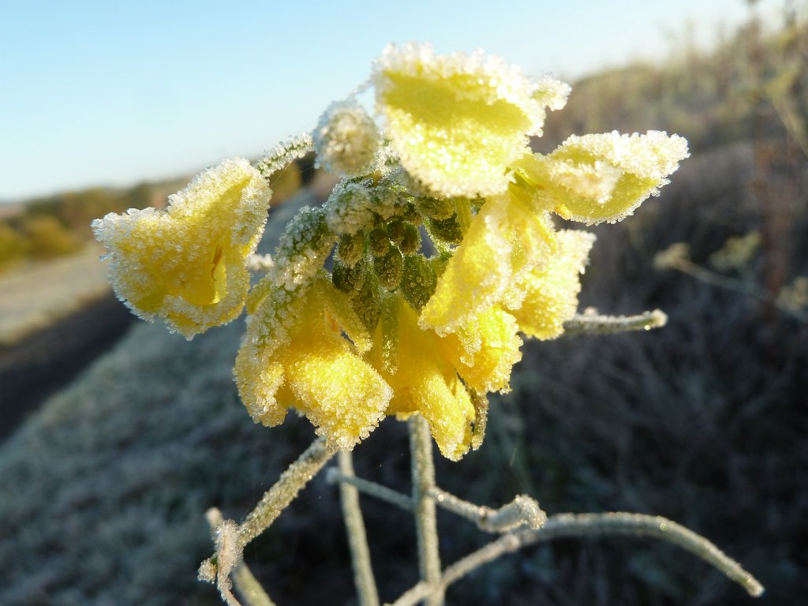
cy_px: 303
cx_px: 404
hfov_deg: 69.4
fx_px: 584
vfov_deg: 54.9
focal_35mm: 25
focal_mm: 4.1
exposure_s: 1/160
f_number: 4
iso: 80
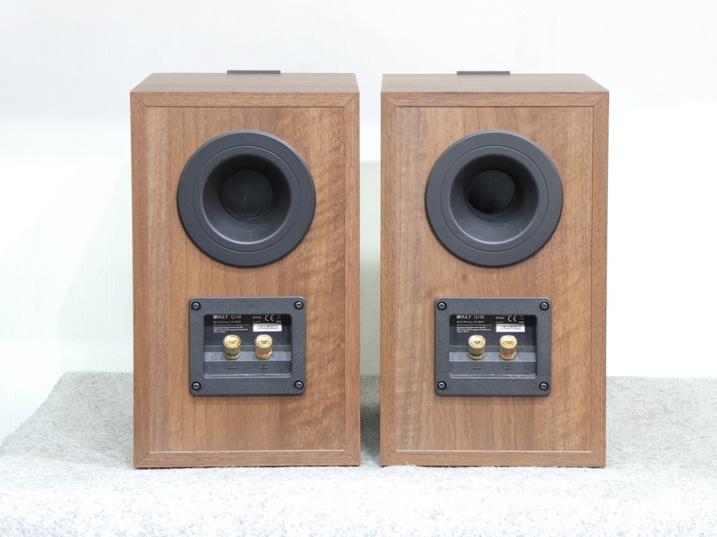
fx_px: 2568
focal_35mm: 124
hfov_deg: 15.9
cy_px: 268
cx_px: 358
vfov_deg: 12.0
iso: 200
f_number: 5.2
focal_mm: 22.3
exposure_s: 1/3.2
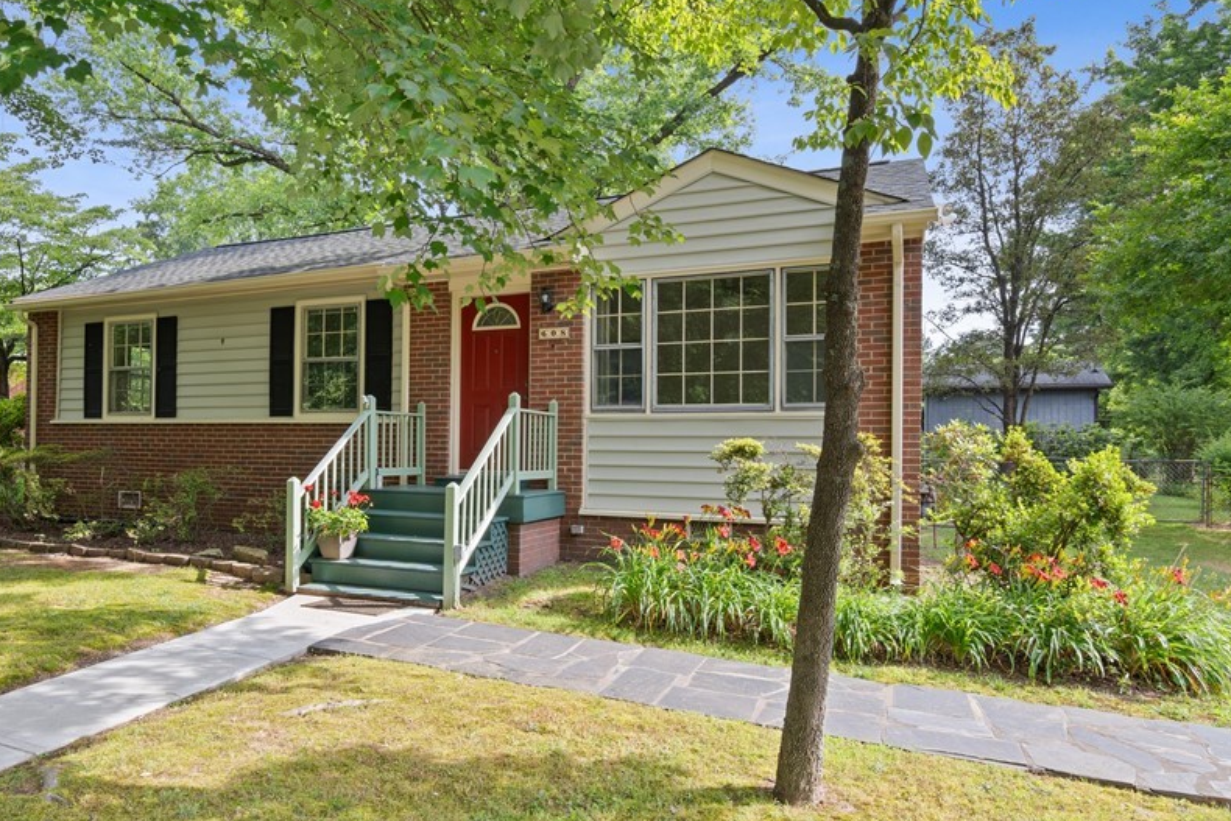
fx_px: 776
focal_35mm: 23
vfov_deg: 55.7
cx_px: 486
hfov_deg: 75.9
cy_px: 444
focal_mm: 11
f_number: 8
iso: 100
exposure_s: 1/20
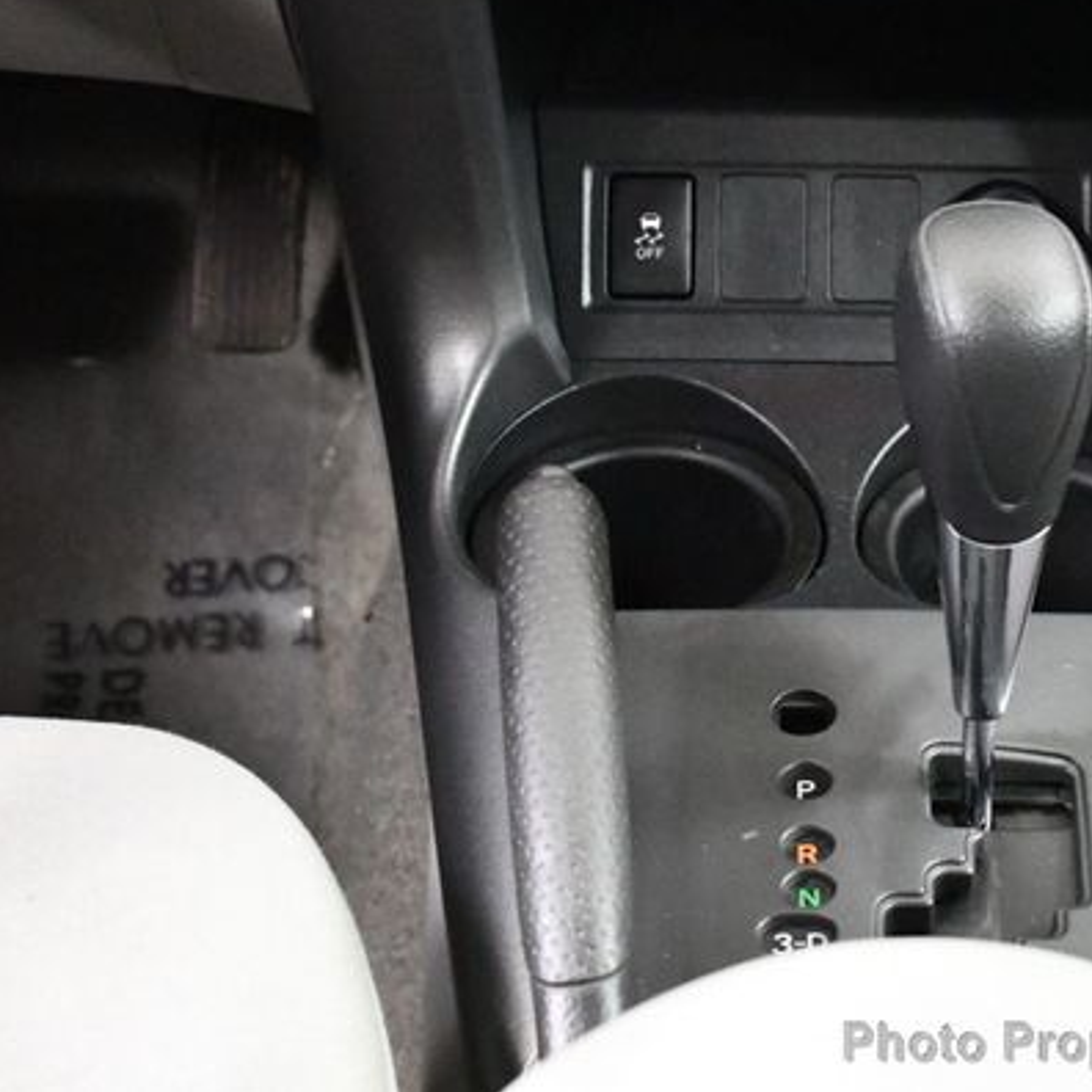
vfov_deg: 12.2
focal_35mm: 143
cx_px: 811
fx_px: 5104
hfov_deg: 12.2
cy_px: 507
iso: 11400
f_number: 5.6
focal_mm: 52
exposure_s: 1/60
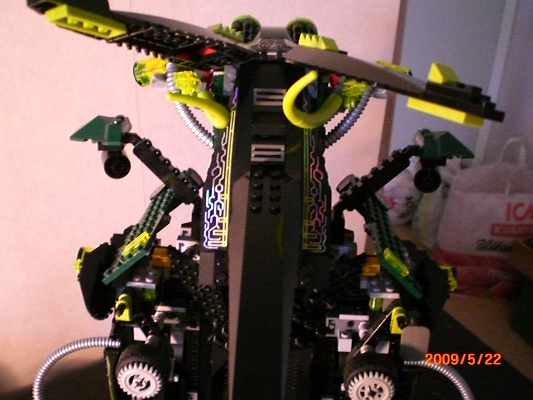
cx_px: 266
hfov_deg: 49.0
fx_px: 585
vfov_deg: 37.7
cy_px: 200
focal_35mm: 38
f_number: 3.1
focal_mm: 6.3
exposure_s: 1/40
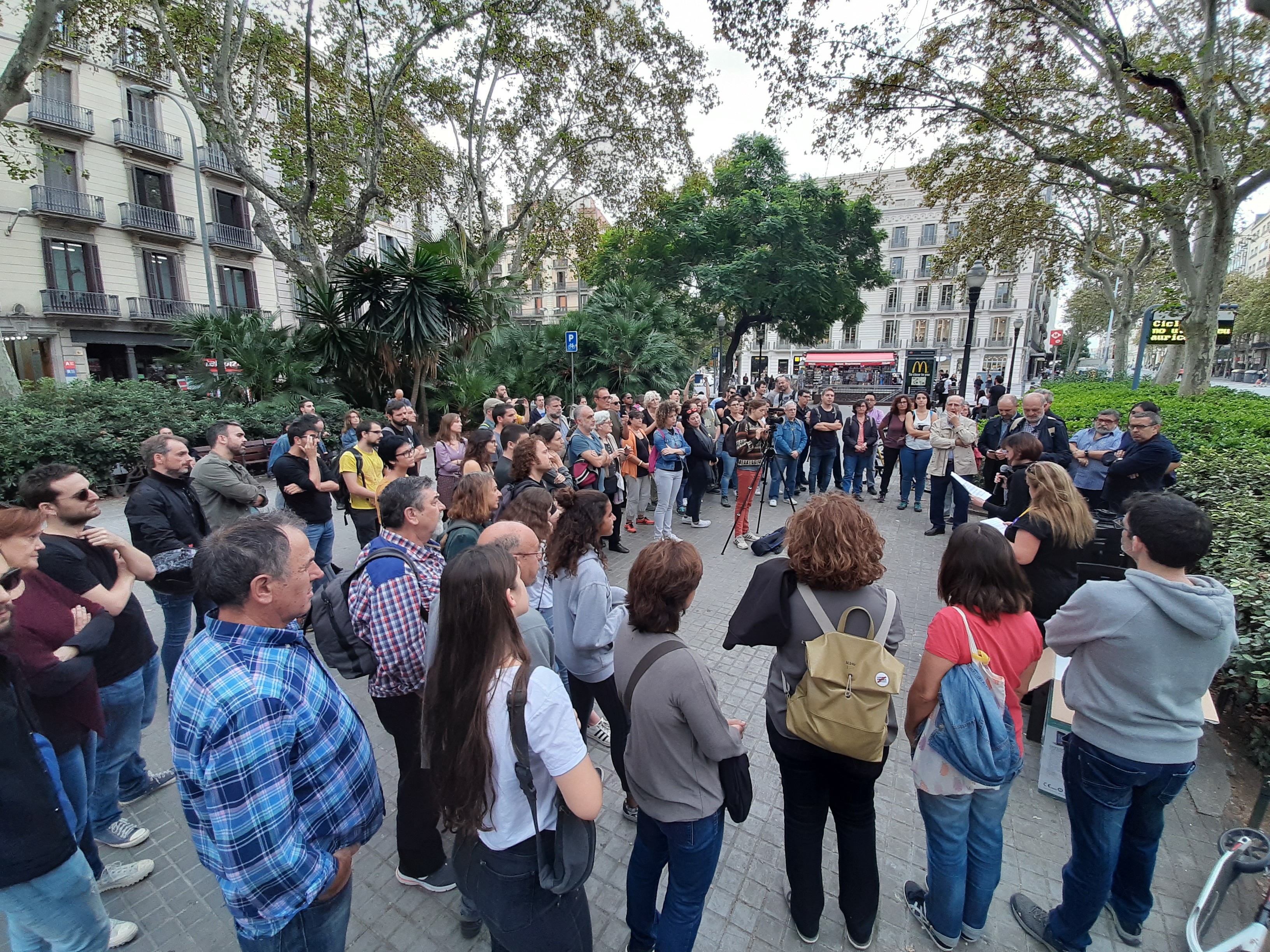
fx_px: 477
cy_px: 476
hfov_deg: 106.2
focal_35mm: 13
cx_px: 635
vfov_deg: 89.9
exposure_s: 1/100
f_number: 2.2
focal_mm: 1.42
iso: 40
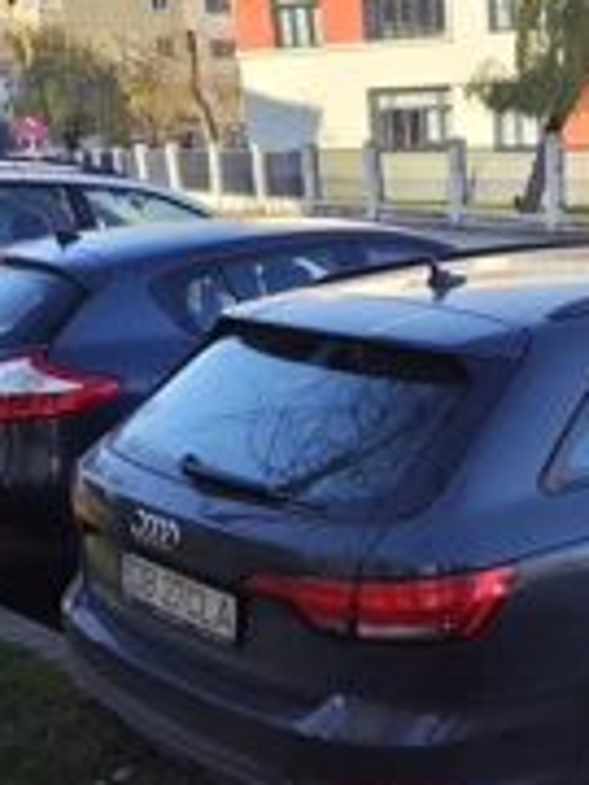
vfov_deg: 36.4
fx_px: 1157
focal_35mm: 51
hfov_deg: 26.5
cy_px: 606
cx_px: 633
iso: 50
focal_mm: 6.19
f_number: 1.65
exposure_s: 1/436
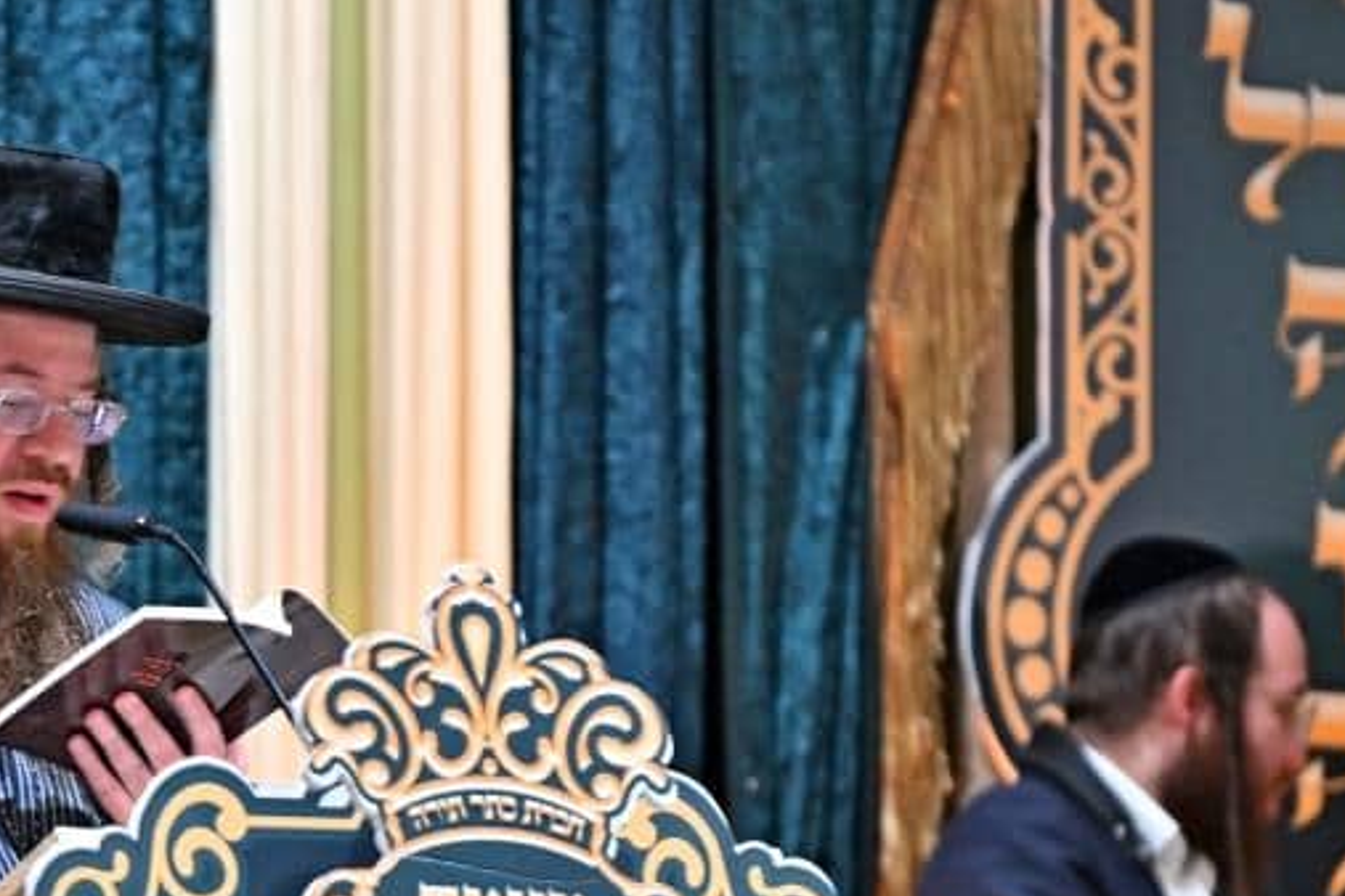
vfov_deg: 2.3
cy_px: 811
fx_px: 22639
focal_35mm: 606
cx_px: 313
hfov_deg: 3.4
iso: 500
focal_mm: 200
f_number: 2.8
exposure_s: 1/250
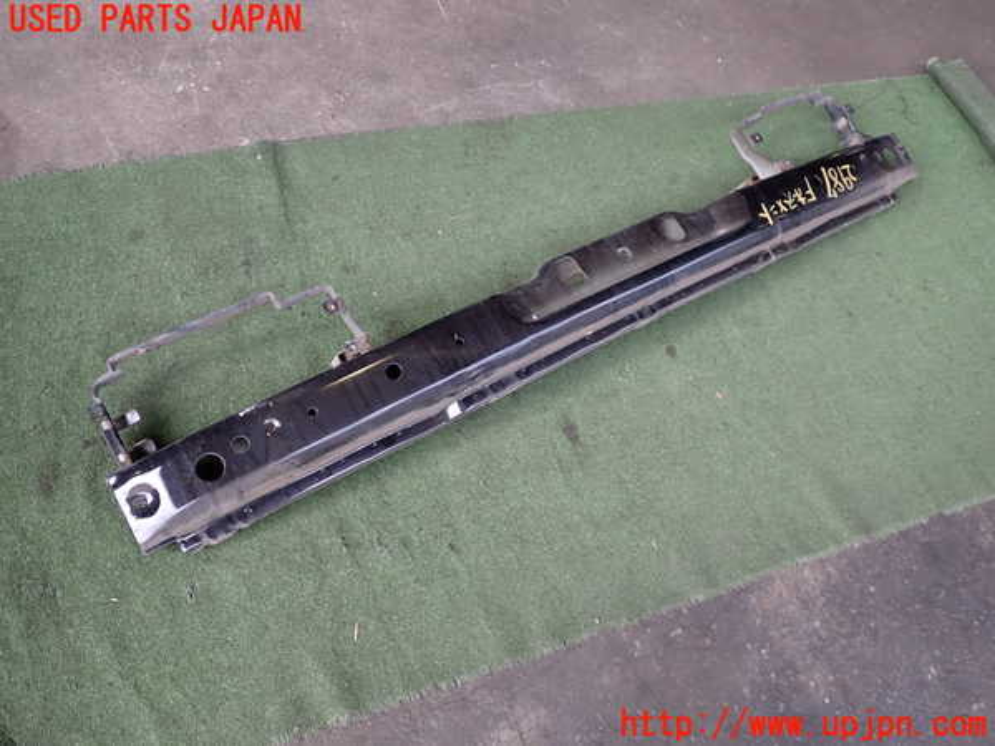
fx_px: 862
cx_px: 498
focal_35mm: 30
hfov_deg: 60.0
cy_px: 373
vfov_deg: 46.8
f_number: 2.3
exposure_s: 1/125
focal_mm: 5.4
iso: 125
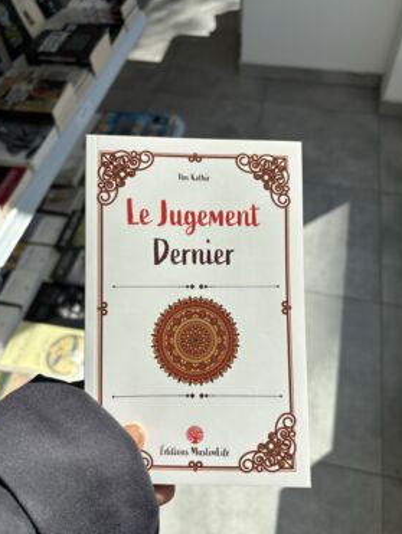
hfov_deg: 49.8
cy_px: 281
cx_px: 197
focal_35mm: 28
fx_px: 433
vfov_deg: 63.4
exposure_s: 1/2857
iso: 50
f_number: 1.6
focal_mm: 5.96
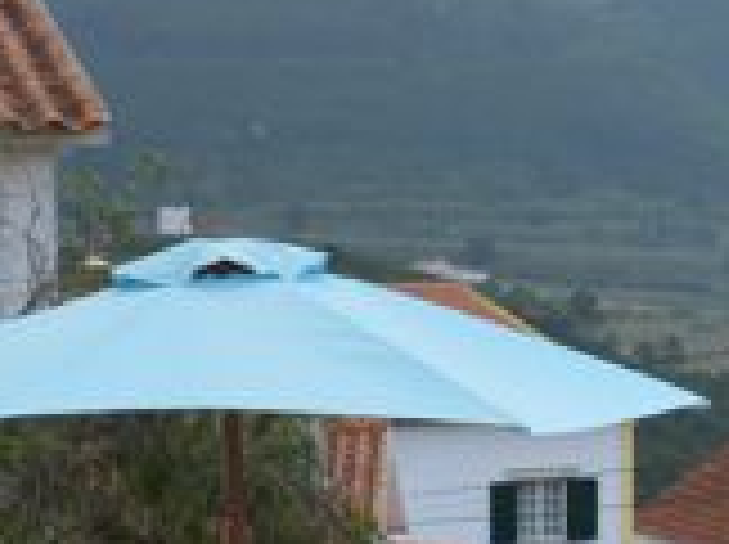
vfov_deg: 7.2
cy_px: 895
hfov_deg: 9.7
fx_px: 4227
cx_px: 857
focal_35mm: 201
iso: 100
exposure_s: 1/200
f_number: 7.1
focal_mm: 32
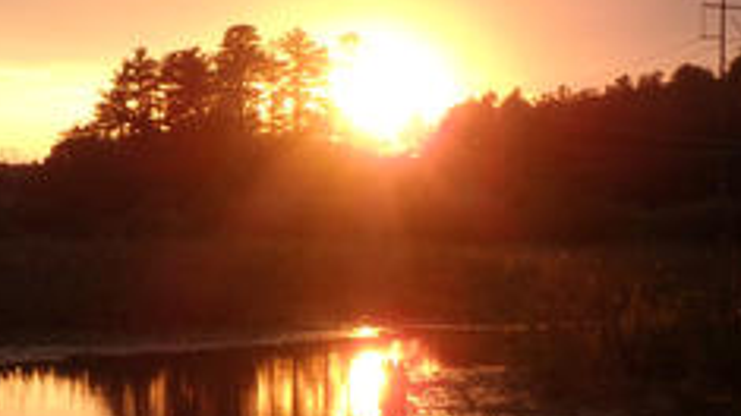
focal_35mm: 96
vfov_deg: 12.6
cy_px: 273
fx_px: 1886
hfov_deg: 21.7
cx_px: 69
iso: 160
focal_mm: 8.1
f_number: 5.2
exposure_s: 1/80
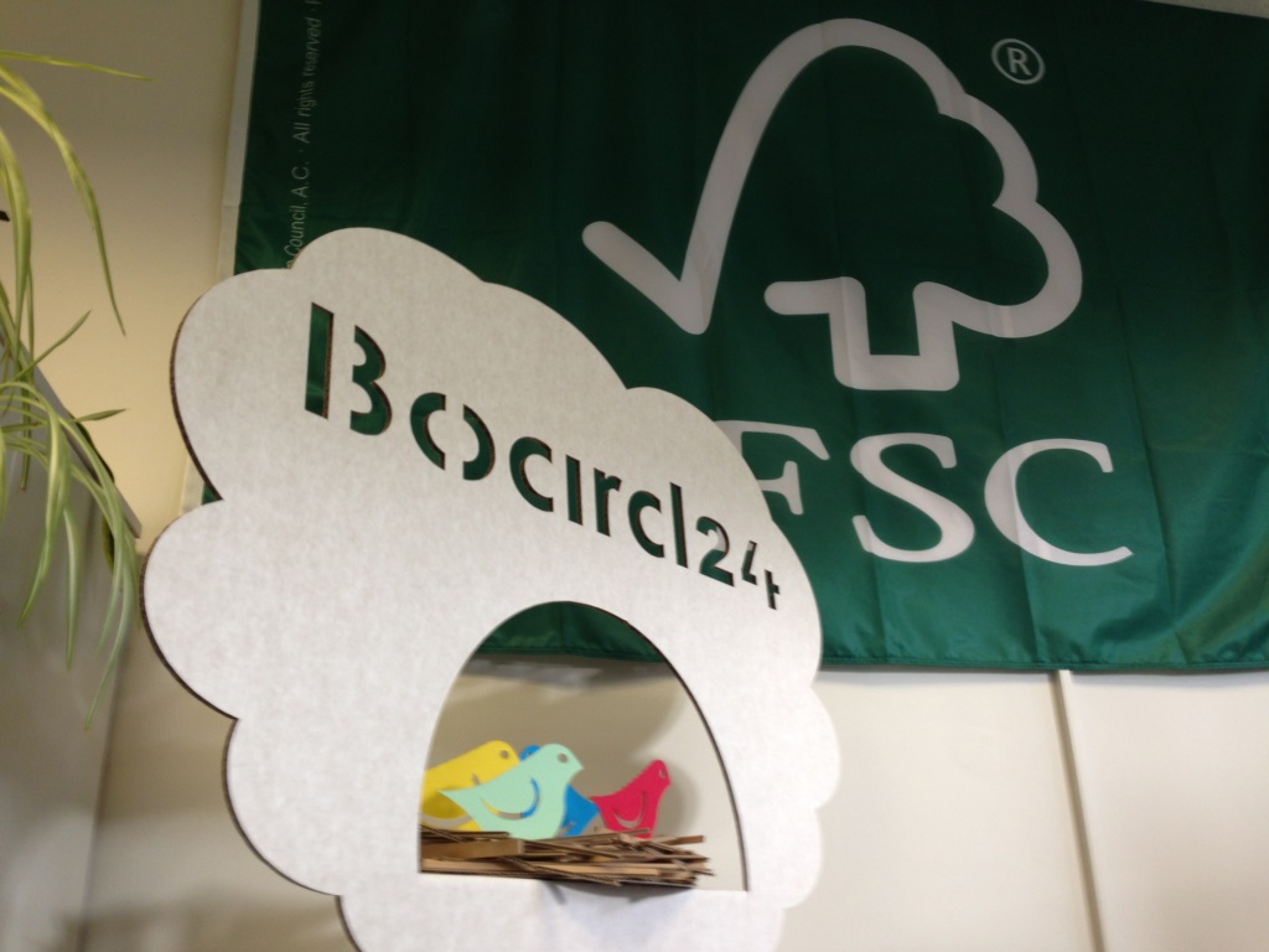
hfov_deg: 55.4
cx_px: 634
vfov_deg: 42.9
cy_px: 476
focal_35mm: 33
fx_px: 1210
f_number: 2.4
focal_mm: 4.13
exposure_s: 1/20
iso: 50
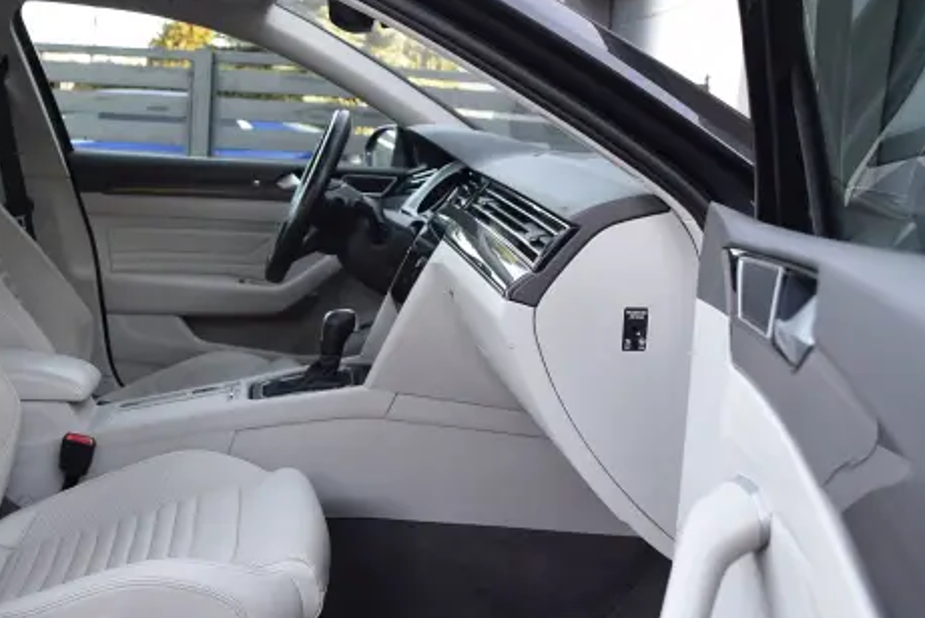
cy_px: 354
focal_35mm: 44
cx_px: 339
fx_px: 1123
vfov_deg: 30.7
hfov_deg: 44.3
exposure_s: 1/80
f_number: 4.5
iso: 320
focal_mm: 21
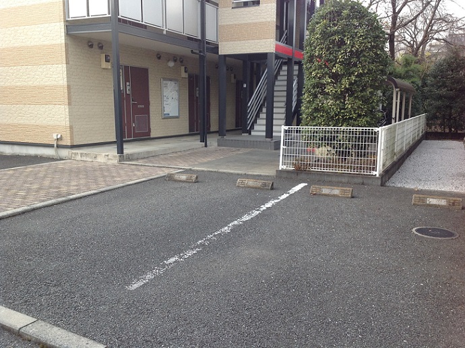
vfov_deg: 40.6
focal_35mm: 35
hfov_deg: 52.7
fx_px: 470
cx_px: 232
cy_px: 174
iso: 50
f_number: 2.4
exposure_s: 1/157
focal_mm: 4.28
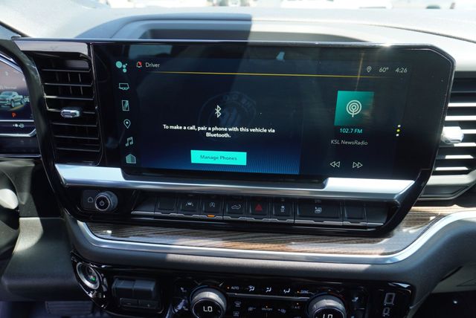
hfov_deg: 73.7
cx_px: 238
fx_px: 318
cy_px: 159
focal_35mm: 24
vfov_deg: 53.2
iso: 100
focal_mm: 16
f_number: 4.5
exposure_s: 1/80
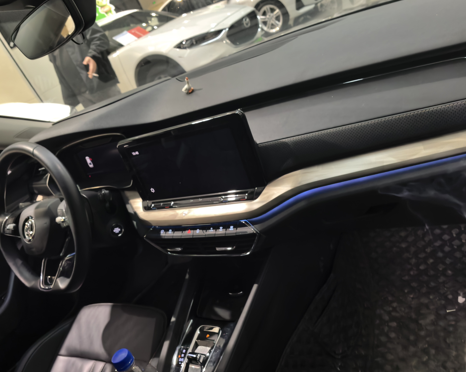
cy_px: 189
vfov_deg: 54.9
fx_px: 359
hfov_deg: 66.0
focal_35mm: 26
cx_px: 233
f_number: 4
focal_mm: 8.5
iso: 4000
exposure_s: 1/120
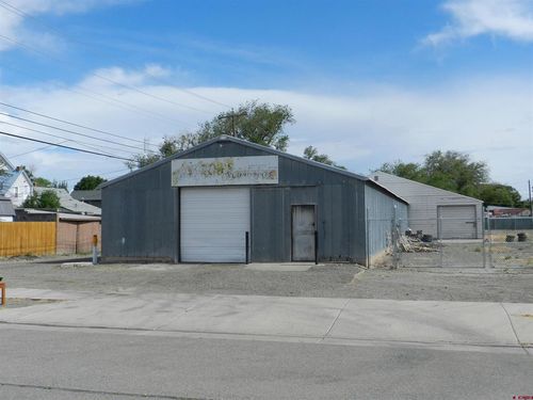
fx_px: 585
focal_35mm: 38
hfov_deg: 49.0
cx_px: 266
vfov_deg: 37.7
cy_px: 200
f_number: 5
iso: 160
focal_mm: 6.7
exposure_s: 1/1000
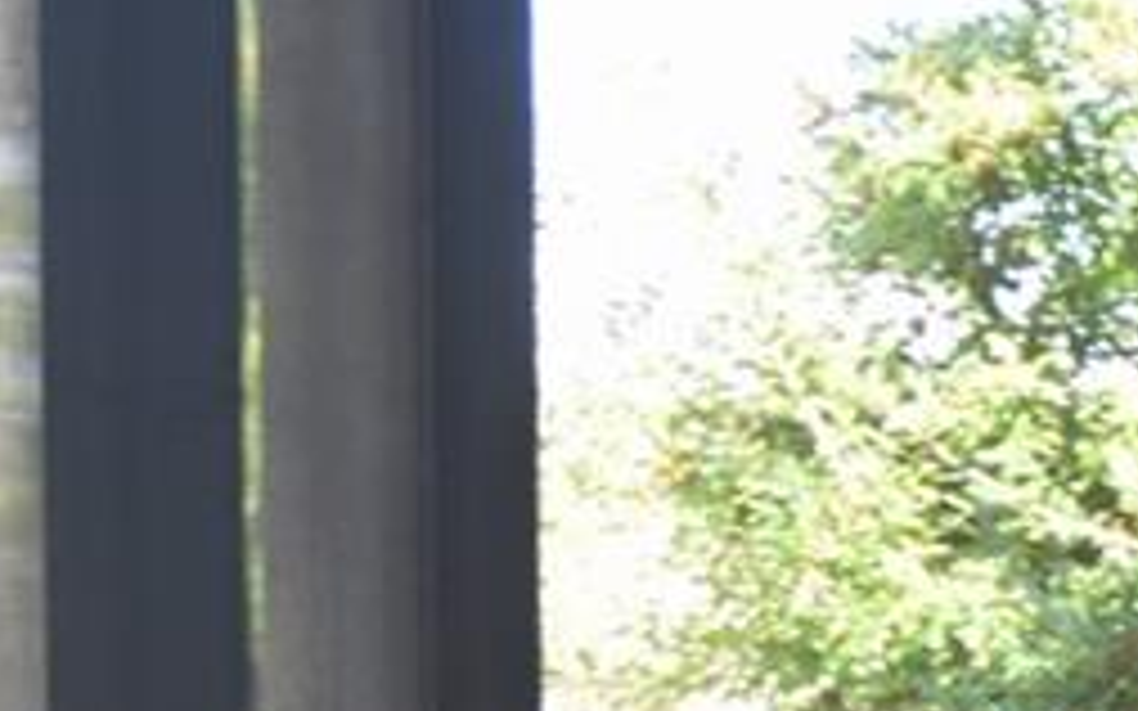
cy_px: 868
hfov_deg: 14.9
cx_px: 2218
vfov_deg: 11.1
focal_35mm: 116
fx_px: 3597
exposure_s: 1/13
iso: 100
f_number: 6.3
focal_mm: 12
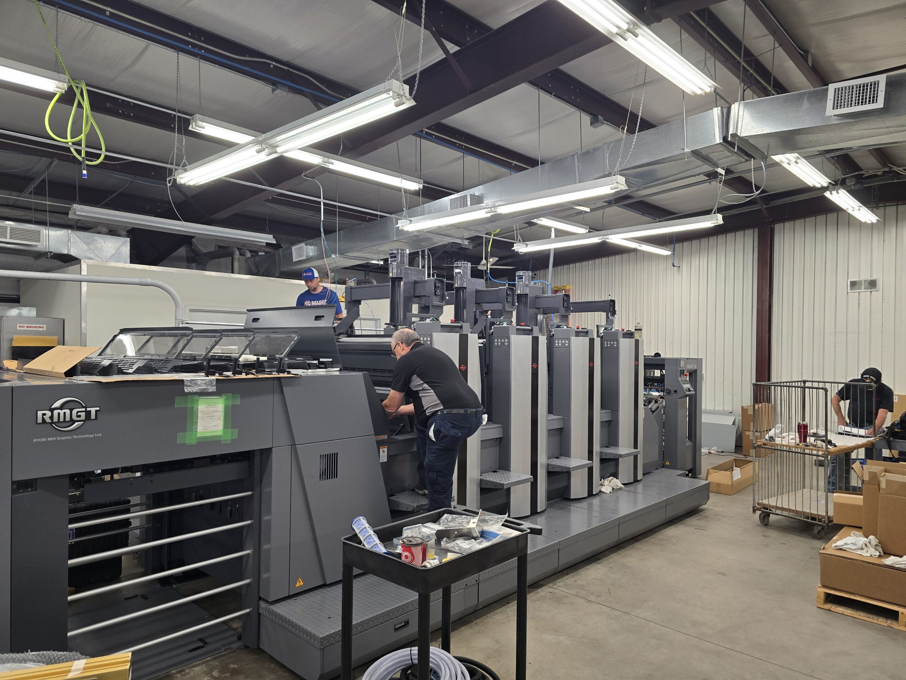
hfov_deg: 73.9
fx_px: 602
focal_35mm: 23
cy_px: 340
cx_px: 453
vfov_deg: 58.9
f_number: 1.7
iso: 80
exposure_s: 1/120
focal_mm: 6.3
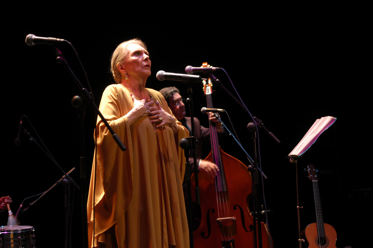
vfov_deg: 13.0
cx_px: 186
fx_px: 1087
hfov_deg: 19.5
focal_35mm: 105
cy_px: 124
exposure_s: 1/20
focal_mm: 70
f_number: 4.5
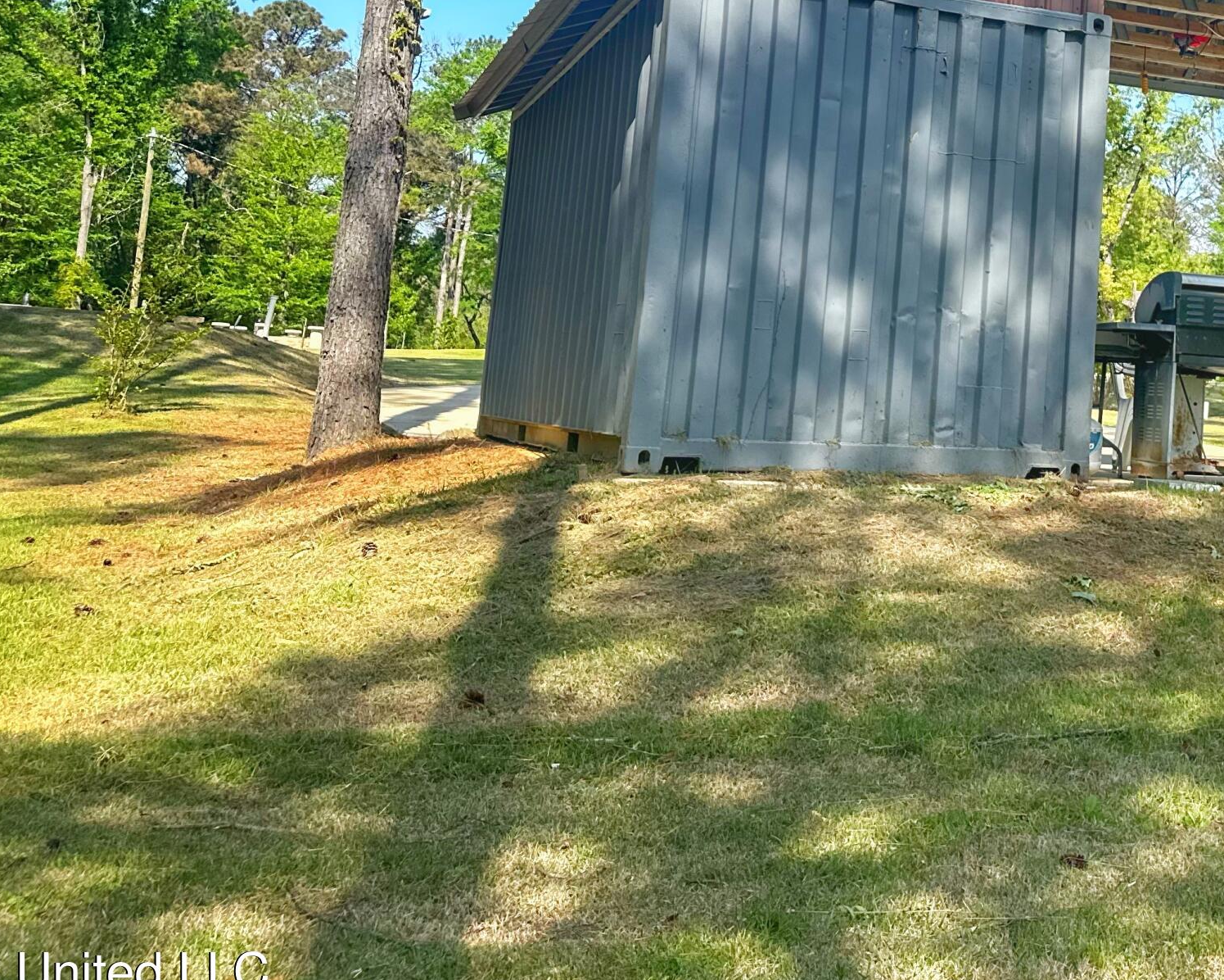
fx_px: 1703
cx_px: 1119
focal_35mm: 47
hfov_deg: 36.8
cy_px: 134
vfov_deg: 30.9
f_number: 1.78
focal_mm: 6.86
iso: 80
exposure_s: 1/2469
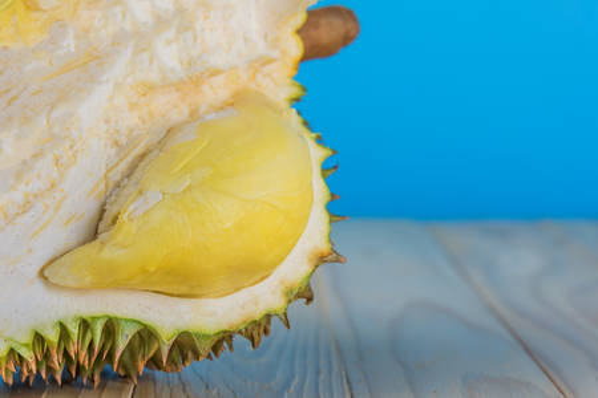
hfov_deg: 17.1
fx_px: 1993
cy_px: 199
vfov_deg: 11.4
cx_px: 299
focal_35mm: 120
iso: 100
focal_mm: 120
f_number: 8
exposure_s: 1/10
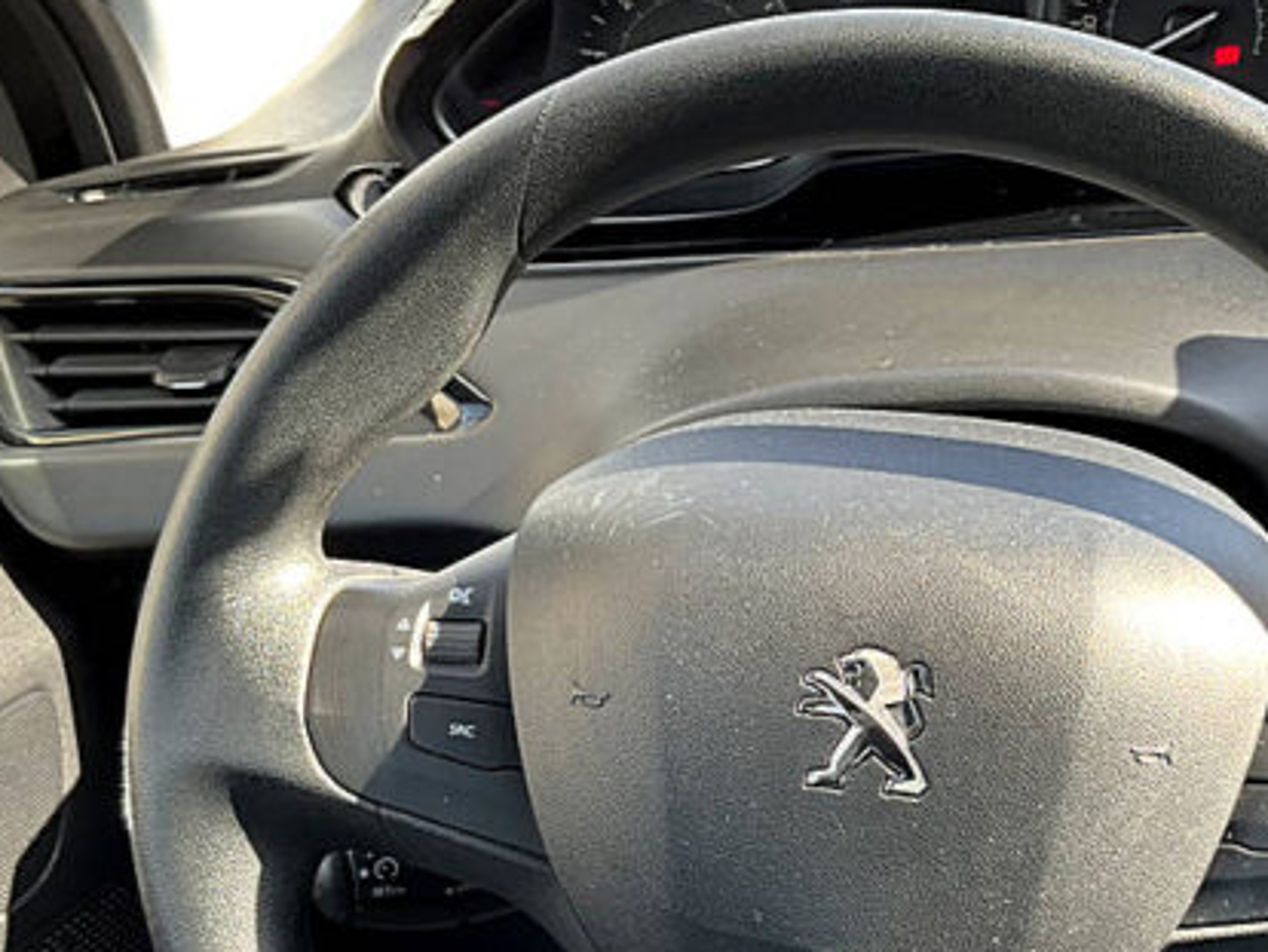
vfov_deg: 26.1
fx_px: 2052
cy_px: 582
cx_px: 885
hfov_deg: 33.9
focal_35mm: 56
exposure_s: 1/122
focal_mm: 3
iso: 32
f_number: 1.8
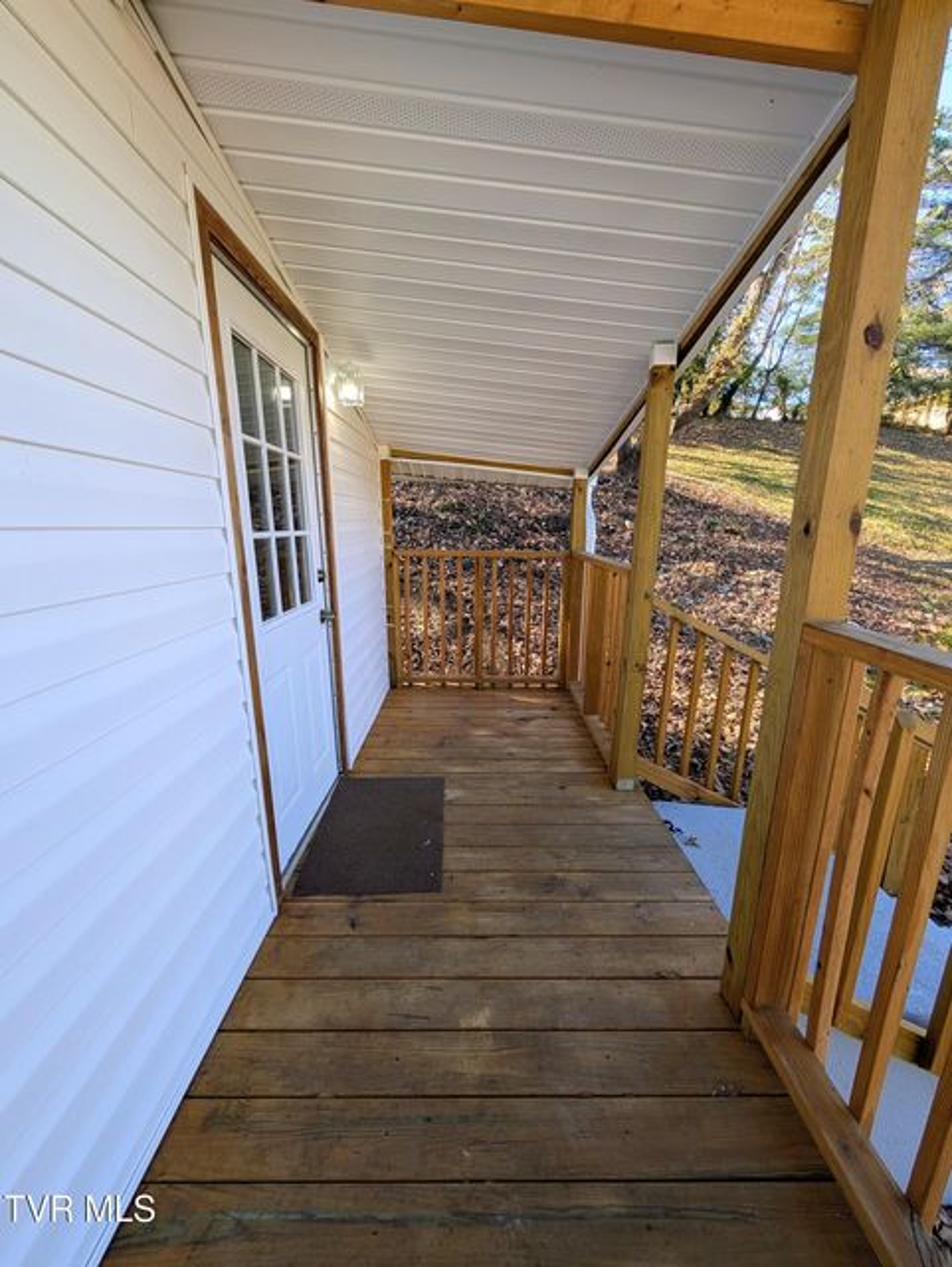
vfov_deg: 110.5
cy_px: 634
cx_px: 476
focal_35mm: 12
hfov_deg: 94.6
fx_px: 439
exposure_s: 1/293
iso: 48
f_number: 1.7
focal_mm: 2.02
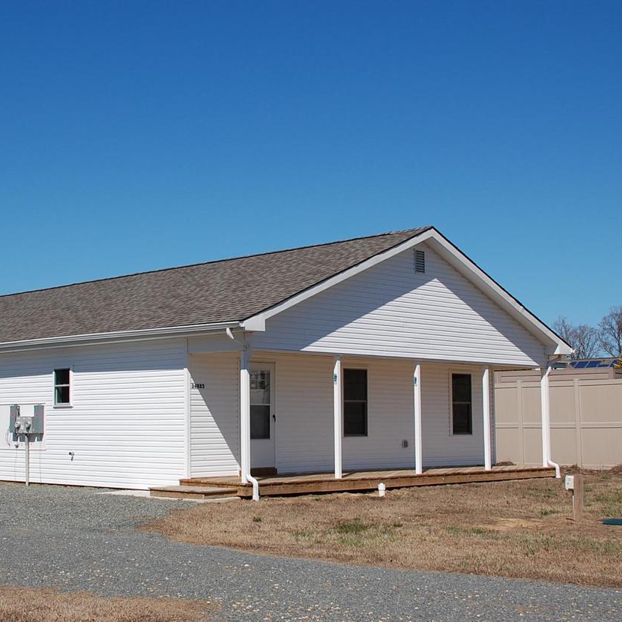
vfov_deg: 32.2
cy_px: 322
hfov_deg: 32.0
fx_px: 1077
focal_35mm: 53
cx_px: 225
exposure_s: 1/500
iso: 200
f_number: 11
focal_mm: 24
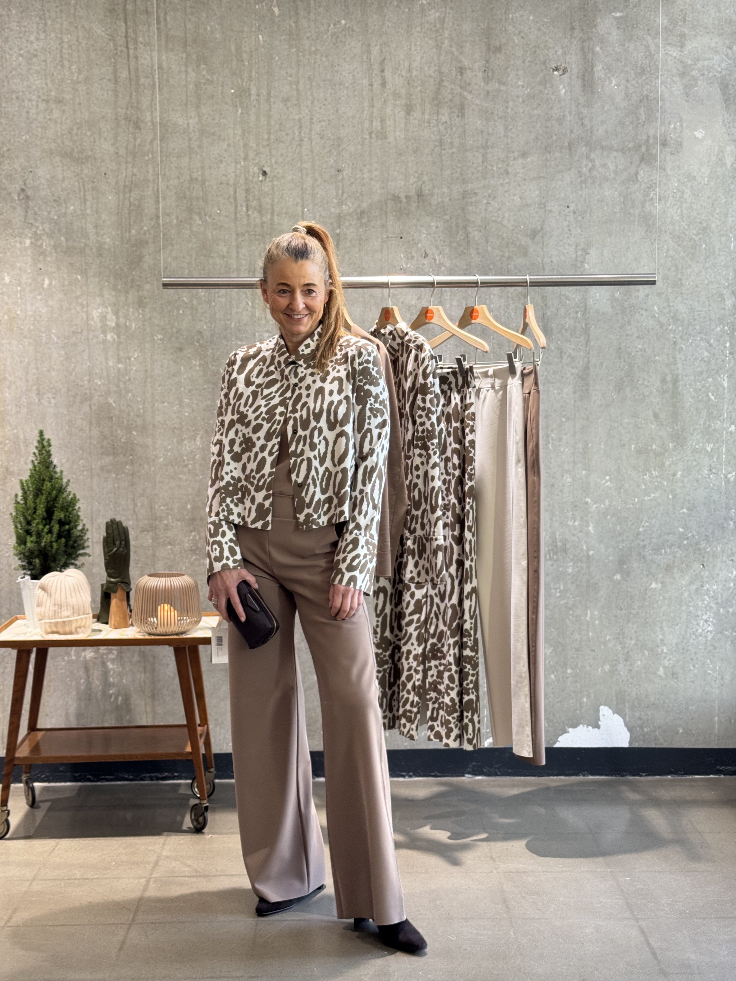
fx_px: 1361
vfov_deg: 39.7
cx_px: 368
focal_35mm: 48
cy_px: 490
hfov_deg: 30.3
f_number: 1.78
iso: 64
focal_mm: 6.76
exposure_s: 1/50
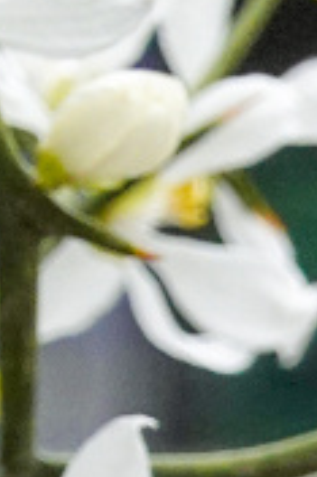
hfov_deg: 1.0
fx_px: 18090
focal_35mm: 1367
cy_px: 1390
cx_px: 807
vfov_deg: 1.5
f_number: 4.5
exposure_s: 1/200
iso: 800
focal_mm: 72
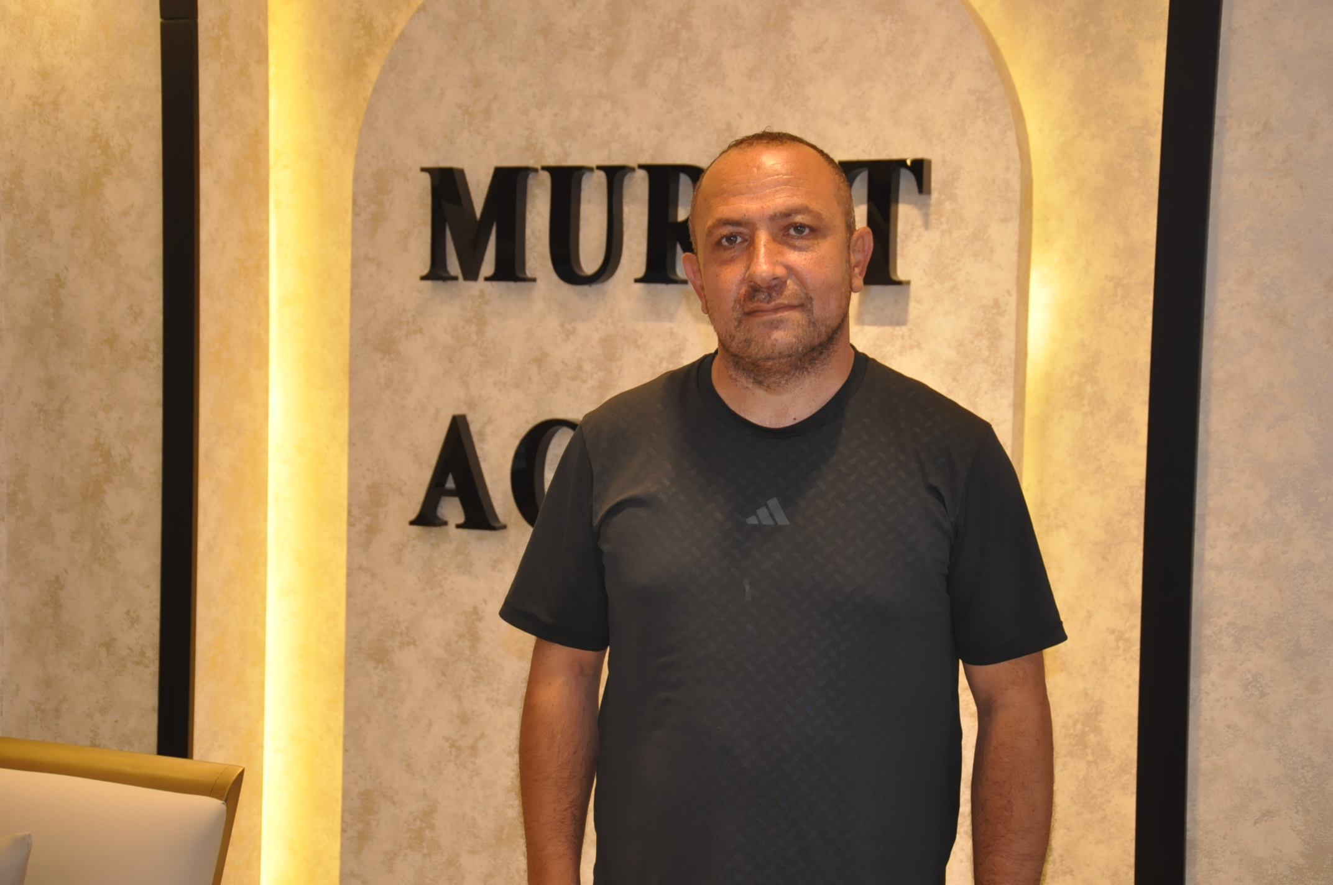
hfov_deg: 35.1
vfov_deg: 23.7
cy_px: 442
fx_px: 2108
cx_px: 666
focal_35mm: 57
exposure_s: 1/60
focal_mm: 38
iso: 800
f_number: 4.5
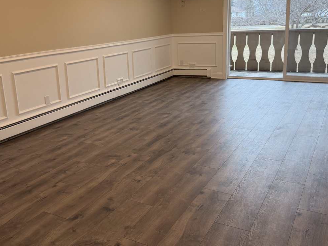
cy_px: 96
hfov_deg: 52.6
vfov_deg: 40.5
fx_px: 332
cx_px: 158
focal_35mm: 35
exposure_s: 1/183
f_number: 1.78
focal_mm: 6.76
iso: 125
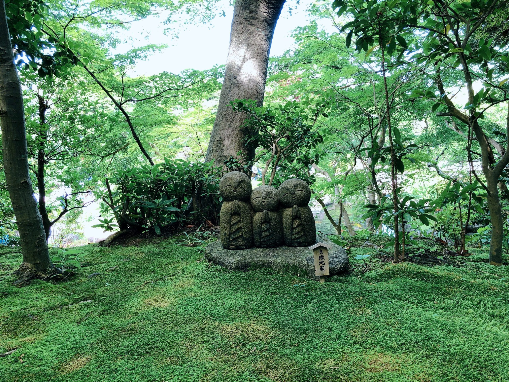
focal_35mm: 28
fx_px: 412
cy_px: 191
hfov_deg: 63.4
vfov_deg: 49.7
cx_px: 254
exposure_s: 1/60
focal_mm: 3.99
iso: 25
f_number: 1.8
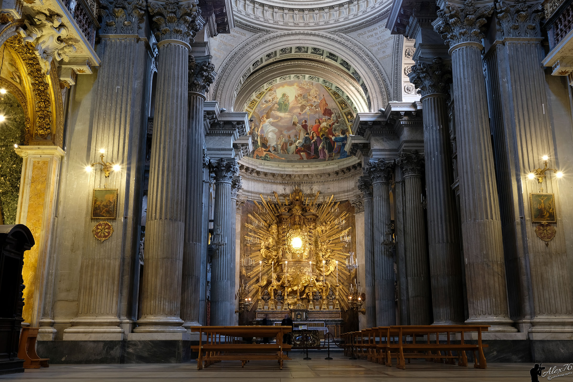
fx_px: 557
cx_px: 286
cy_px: 191
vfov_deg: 37.9
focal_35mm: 35
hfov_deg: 54.4
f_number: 11
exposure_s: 3.7
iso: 200
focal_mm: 23
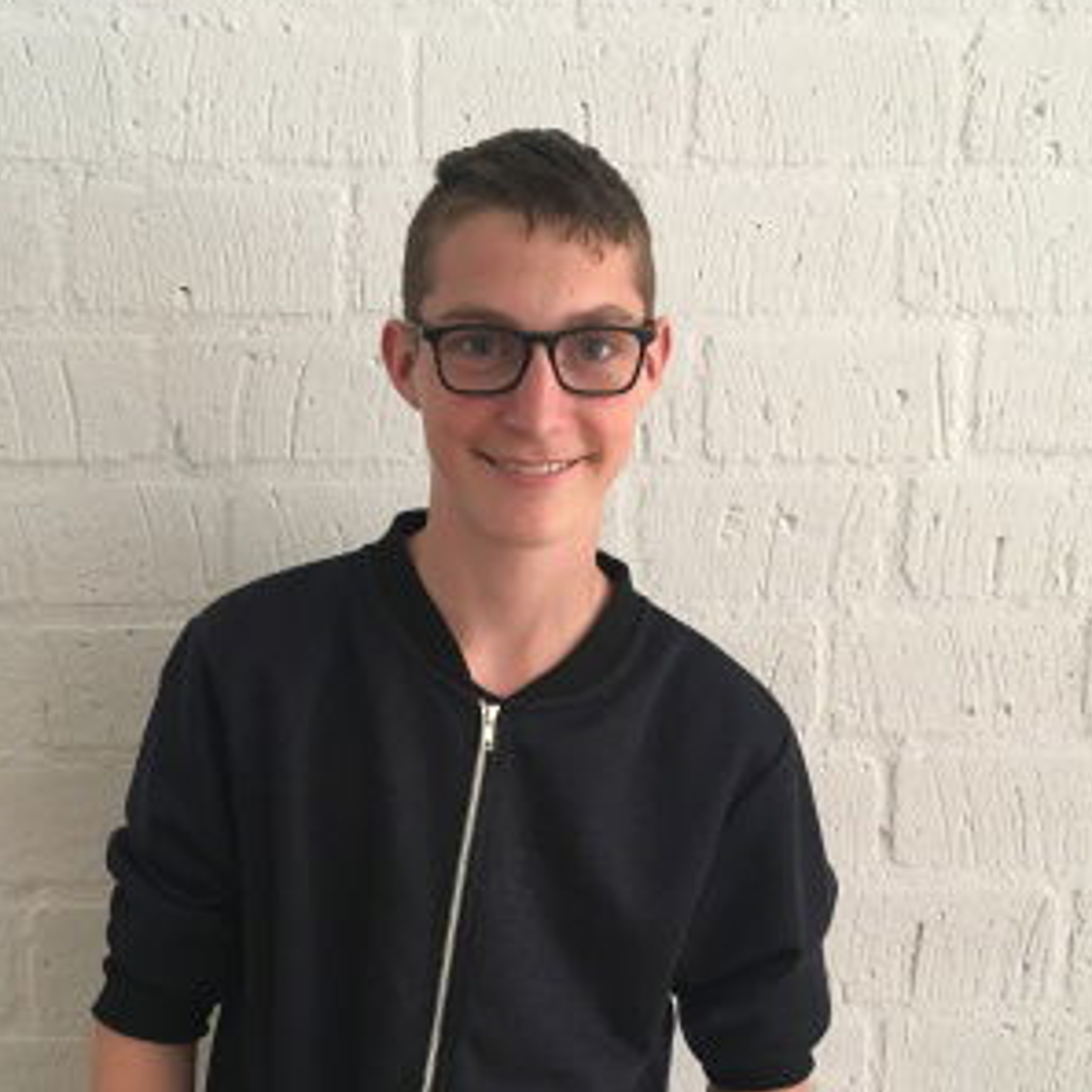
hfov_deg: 39.1
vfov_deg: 39.0
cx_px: 460
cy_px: 667
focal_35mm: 43
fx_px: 1535
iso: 50
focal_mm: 4.15
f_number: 2.2
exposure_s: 1/33
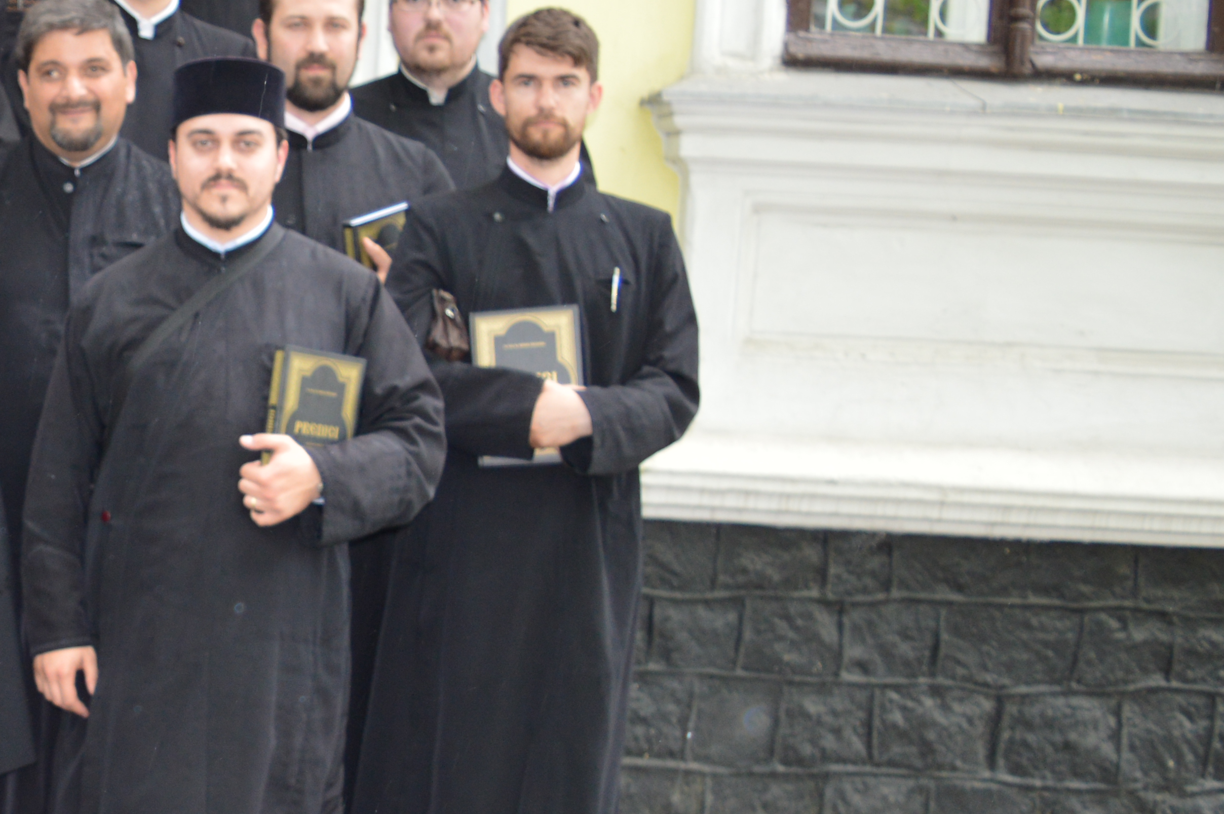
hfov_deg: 15.6
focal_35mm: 127
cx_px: -213
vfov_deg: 10.8
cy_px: 513
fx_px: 4314
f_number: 4.5
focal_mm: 34
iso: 400
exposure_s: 1/100
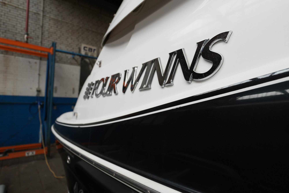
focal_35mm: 21
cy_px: 96
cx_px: 144
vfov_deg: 59.5
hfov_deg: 81.2
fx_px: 169
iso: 400
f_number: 4
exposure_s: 1/30
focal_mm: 14
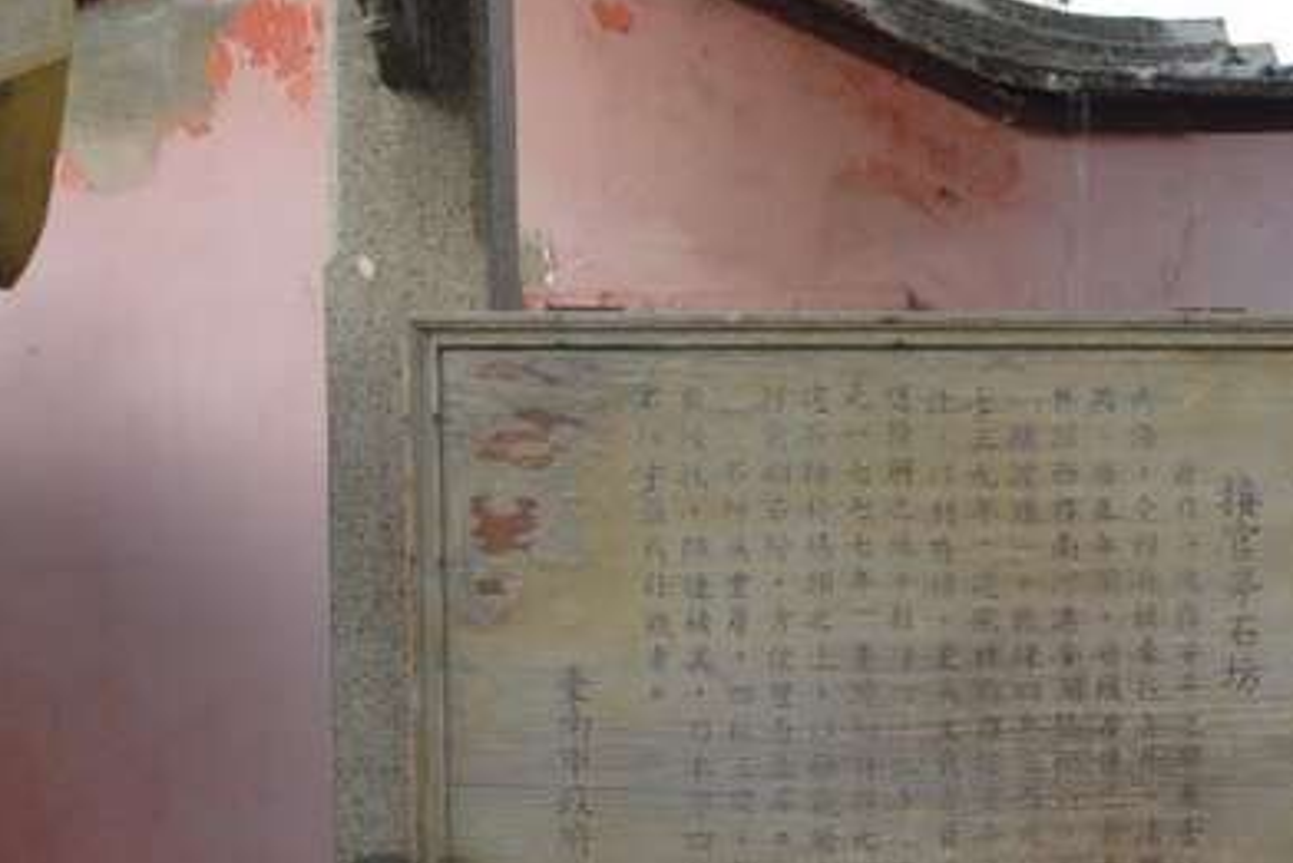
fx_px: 2120
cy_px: 645
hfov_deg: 33.3
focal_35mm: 59
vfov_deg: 22.8
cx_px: 946
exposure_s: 1/40
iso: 200
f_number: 5.6
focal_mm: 24
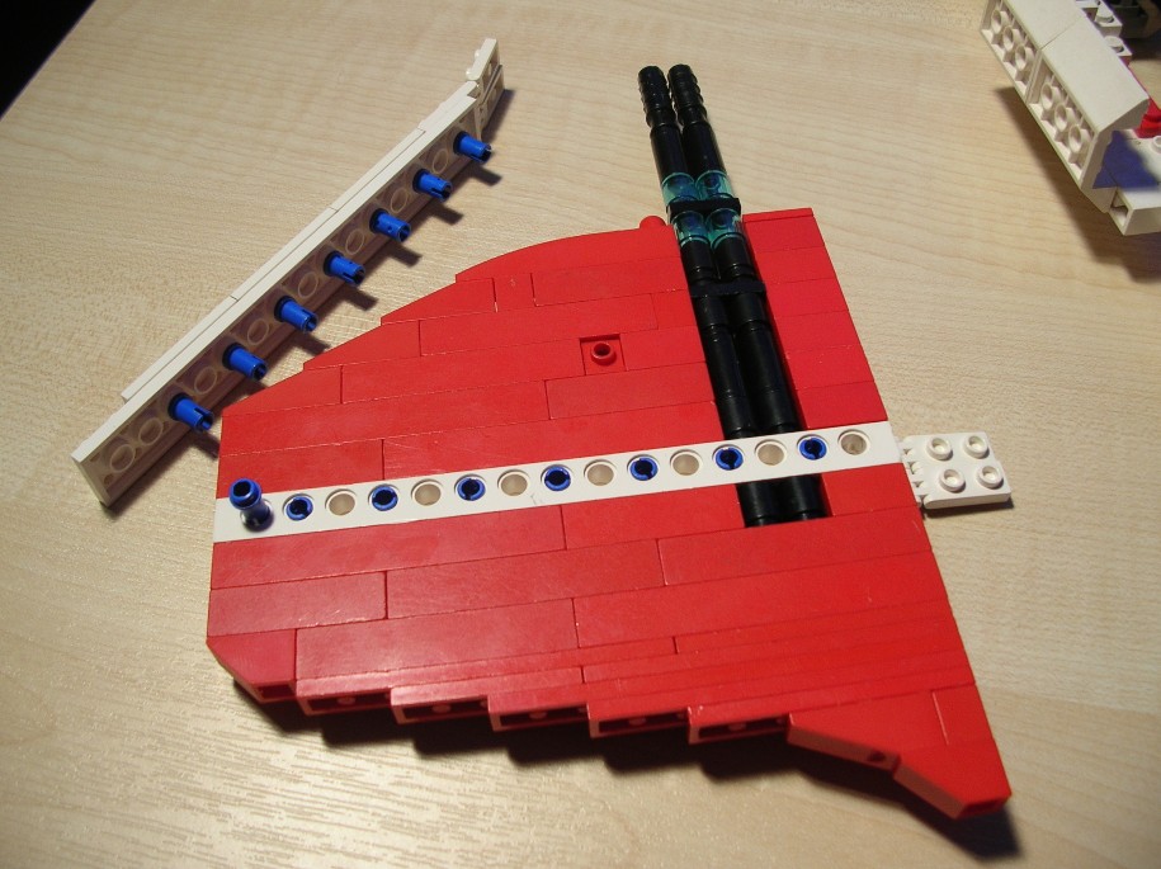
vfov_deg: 40.7
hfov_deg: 52.7
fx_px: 1173
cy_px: 434
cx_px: 580
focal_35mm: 35
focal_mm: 5.8
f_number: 2.8
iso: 50
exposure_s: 1/206
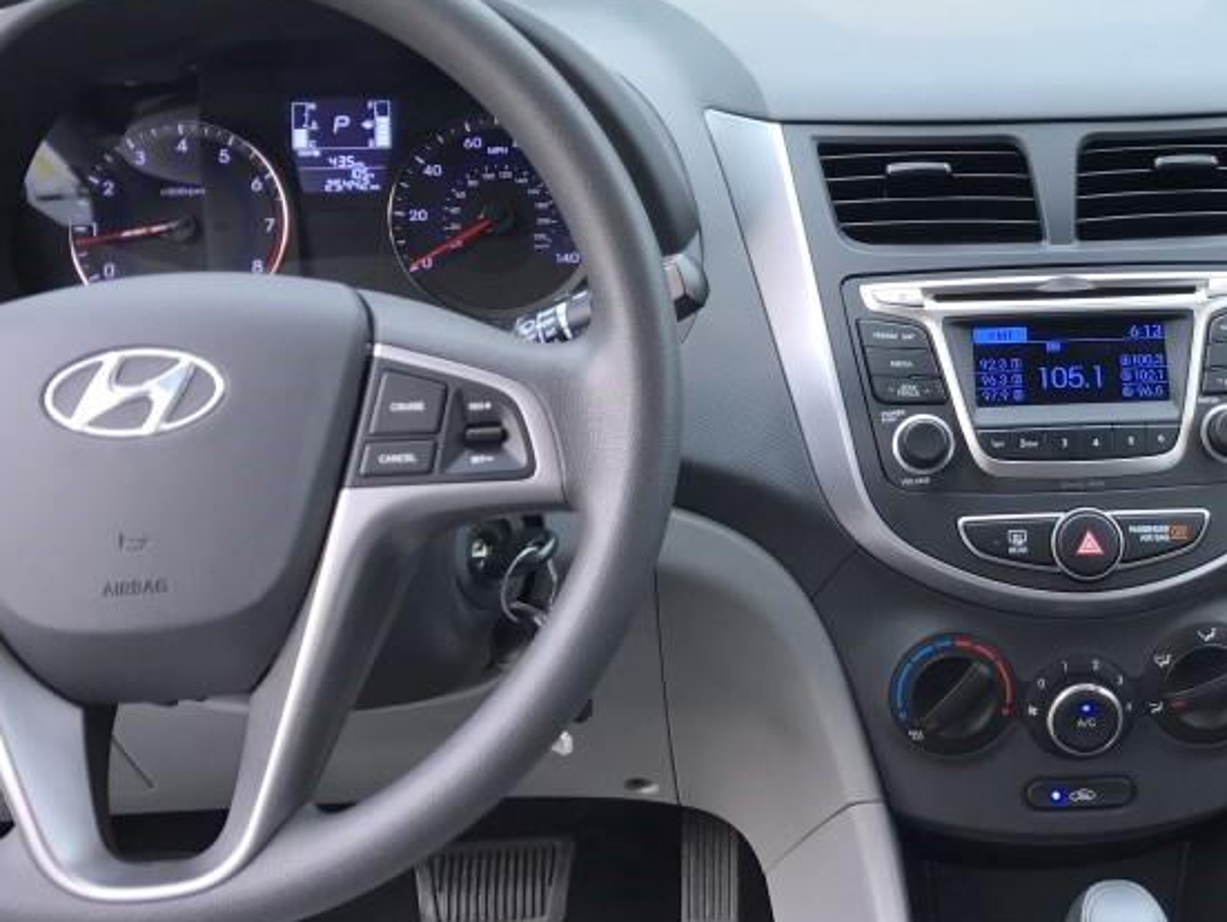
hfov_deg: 36.0
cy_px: 379
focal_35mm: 52
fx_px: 1844
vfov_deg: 28.0
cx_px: 909
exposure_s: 1/60
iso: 25
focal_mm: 3.99
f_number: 1.8
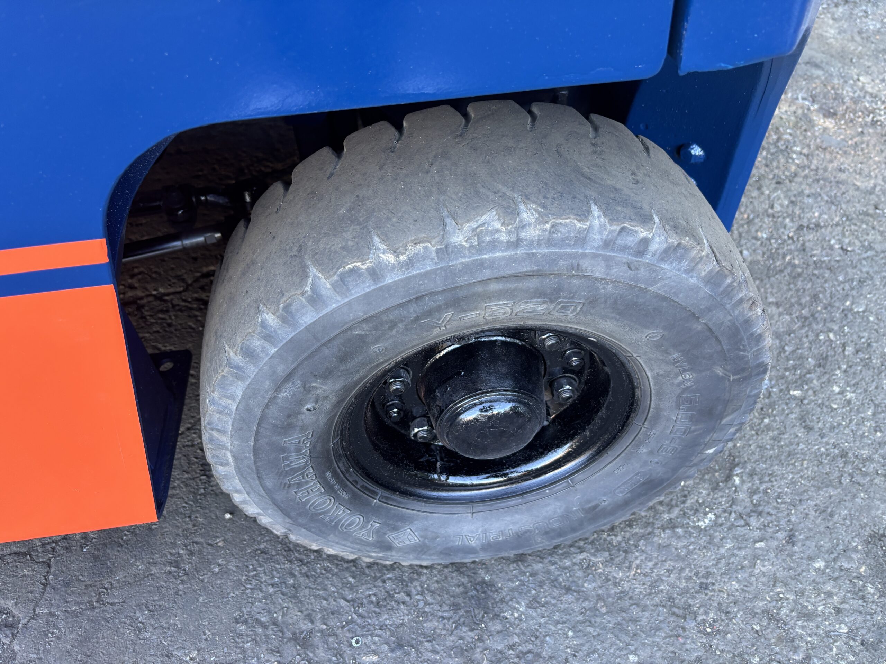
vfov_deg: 53.1
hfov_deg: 67.3
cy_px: 332
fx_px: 665
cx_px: 443
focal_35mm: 26
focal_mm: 5.96
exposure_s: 1/93
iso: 125
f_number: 1.6
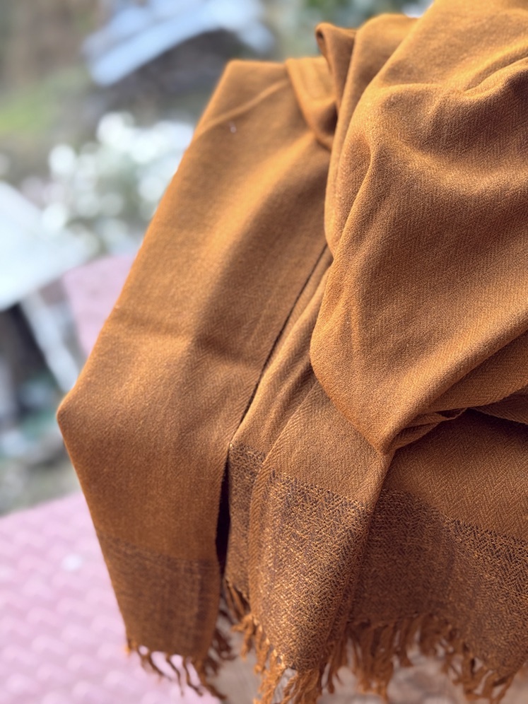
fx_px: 976
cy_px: 352
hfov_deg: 30.3
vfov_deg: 39.7
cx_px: 264
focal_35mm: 48
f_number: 1.78
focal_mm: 6.76
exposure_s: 1/103
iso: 100
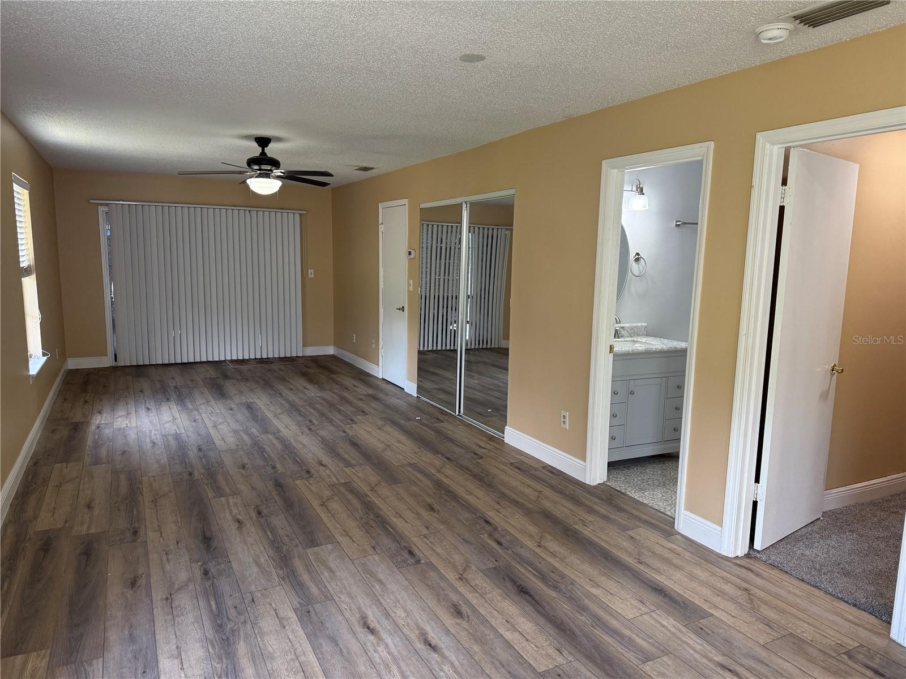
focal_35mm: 24
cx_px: 453
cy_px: 340
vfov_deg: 56.8
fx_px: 628
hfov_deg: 71.6
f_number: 1.78
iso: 200
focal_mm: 6.76
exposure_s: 1/148
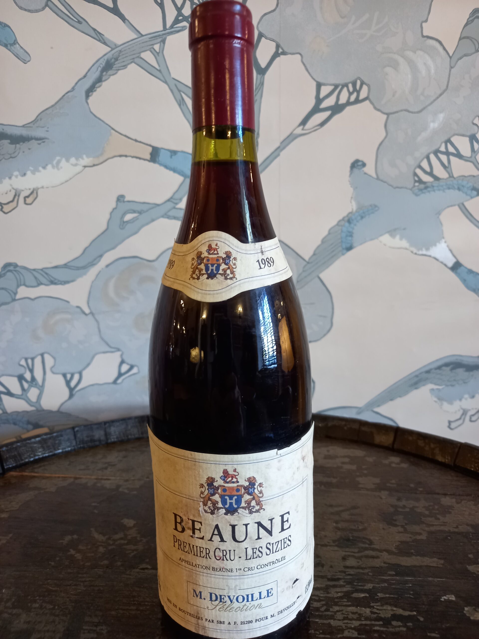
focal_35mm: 25
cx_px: 240
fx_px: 461
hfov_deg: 54.9
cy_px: 320
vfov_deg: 69.4
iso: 200
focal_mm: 4.6
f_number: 2
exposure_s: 1/24
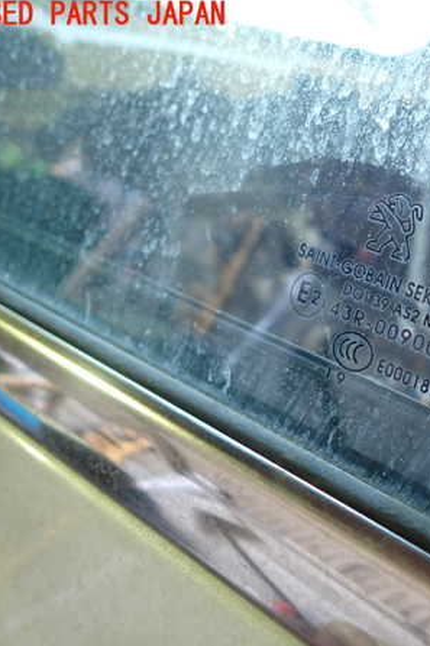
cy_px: 323
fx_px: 628
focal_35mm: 35
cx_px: 397
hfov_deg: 35.3
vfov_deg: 54.5
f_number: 2
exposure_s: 1/30
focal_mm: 4.5
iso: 320
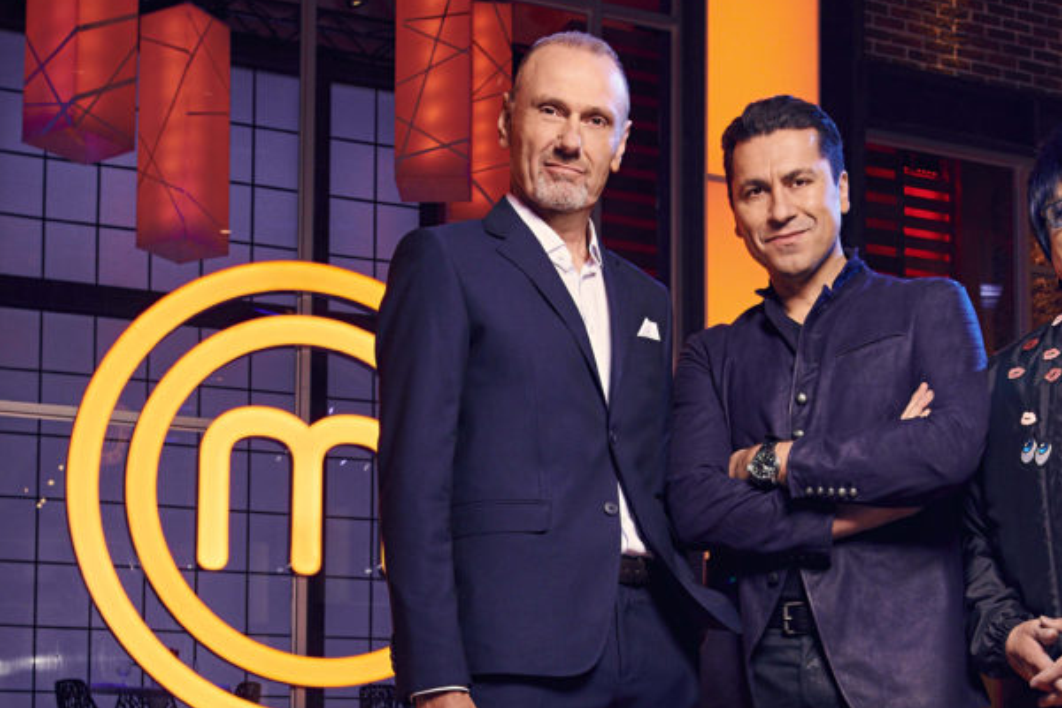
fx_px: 1593
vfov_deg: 24.1
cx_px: 570
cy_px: 690
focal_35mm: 54
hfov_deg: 36.9
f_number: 6.3
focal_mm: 20
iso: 400
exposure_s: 1/30
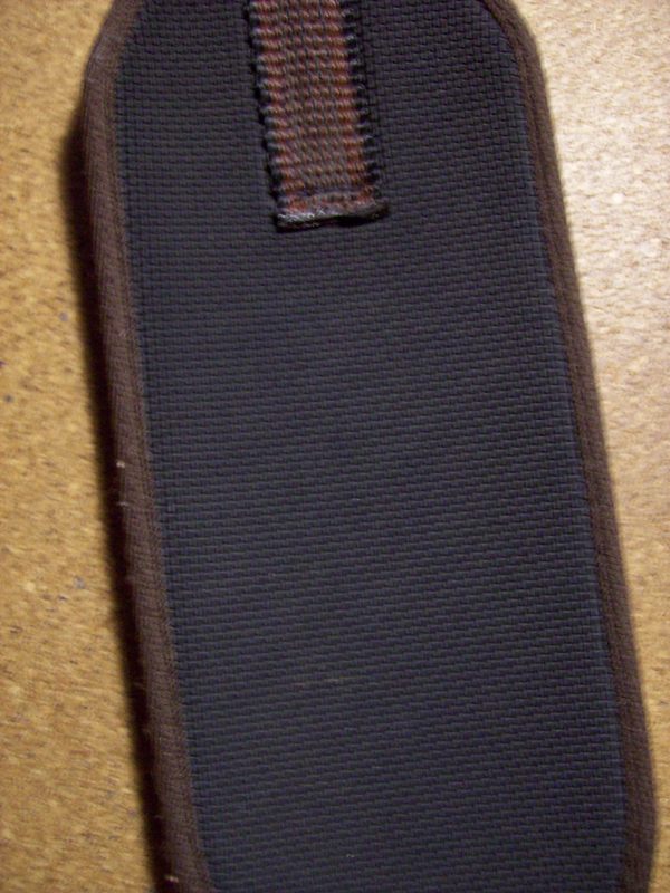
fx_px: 929
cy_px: 446
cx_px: 335
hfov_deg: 39.7
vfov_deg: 51.4
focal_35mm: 36
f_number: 2.7
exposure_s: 1/8
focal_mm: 6
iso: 160
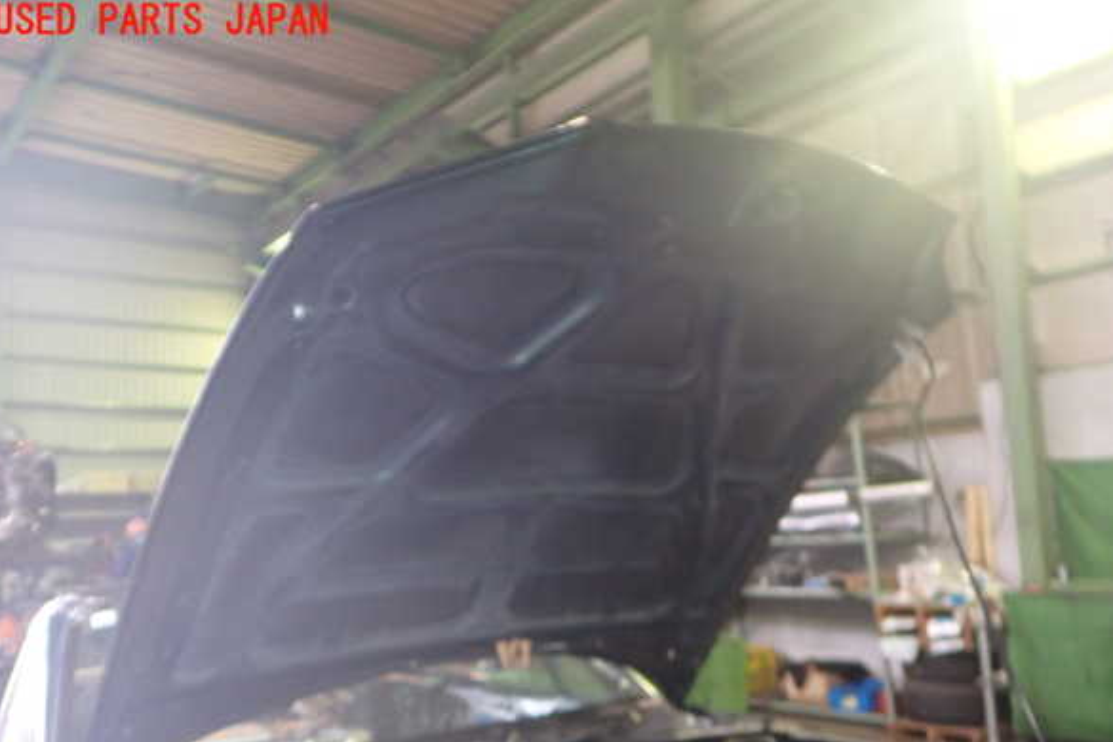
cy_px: 426
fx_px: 989
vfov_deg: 41.0
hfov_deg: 58.7
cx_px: 554
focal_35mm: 32
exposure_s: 1/30
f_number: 2.3
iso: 640
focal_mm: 5.4
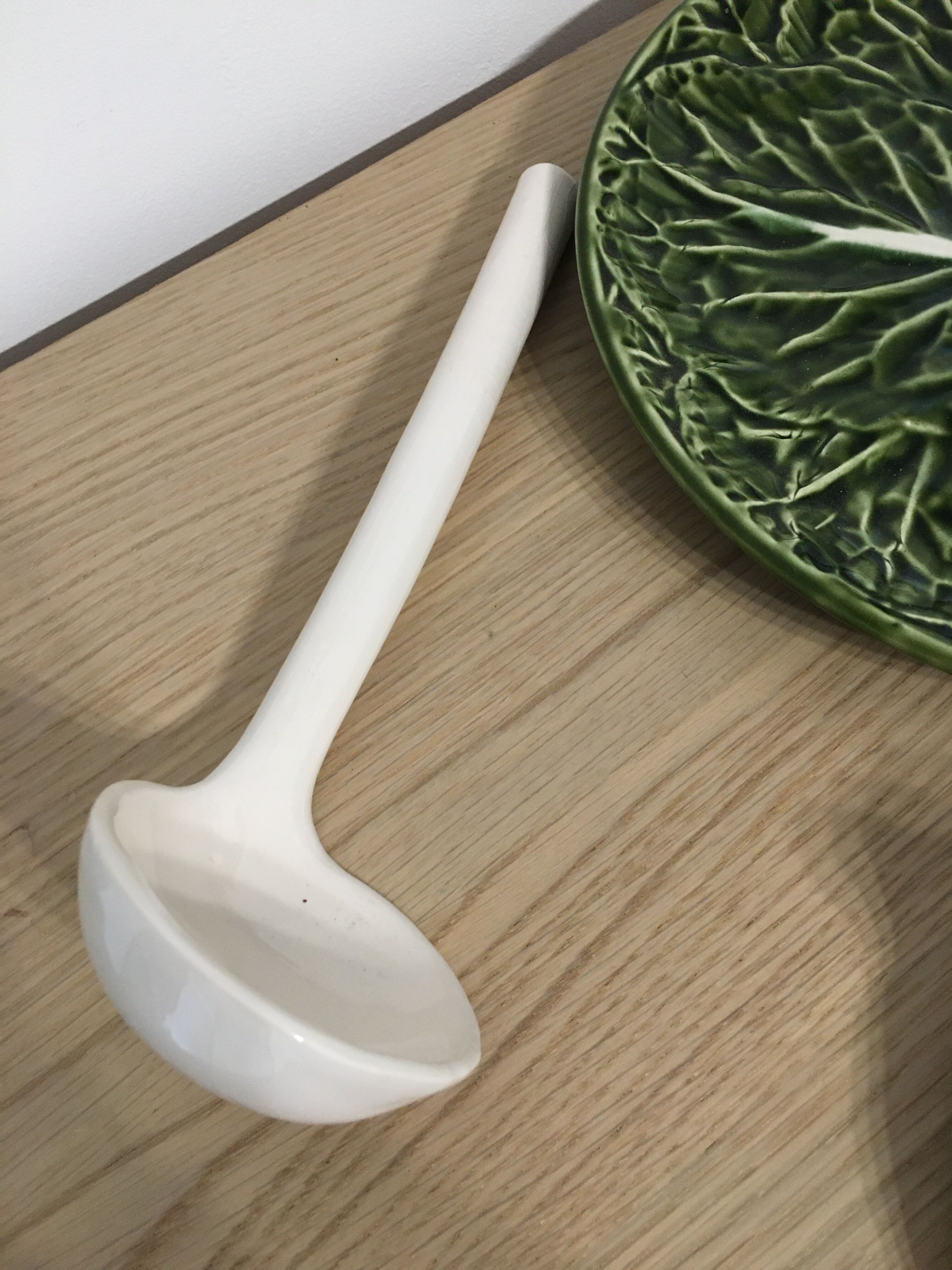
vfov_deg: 61.7
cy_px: 635
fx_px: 1063
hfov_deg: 48.2
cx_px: 476
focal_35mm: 29
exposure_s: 1/33
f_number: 2.2
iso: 200
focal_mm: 4.15
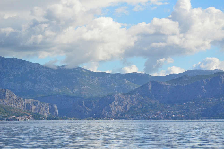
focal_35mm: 138
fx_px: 857
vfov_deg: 9.9
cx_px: 112
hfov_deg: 14.9
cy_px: 74
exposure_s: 1/8000
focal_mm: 92
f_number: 4.5
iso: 900
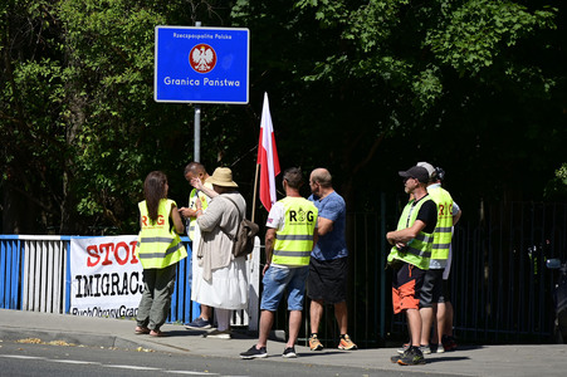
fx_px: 3148
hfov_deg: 10.3
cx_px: 284
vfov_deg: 6.9
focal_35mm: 200
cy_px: 188
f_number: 8
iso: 100
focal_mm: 200
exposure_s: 1/320
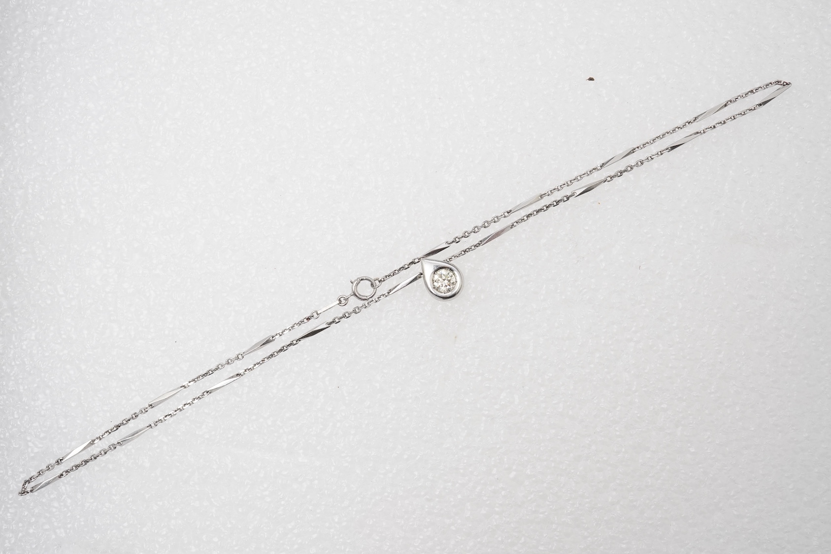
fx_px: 1039
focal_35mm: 45
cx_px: 416
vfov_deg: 29.9
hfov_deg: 43.6
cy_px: 277
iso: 400
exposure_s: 1/125
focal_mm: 30
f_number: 18
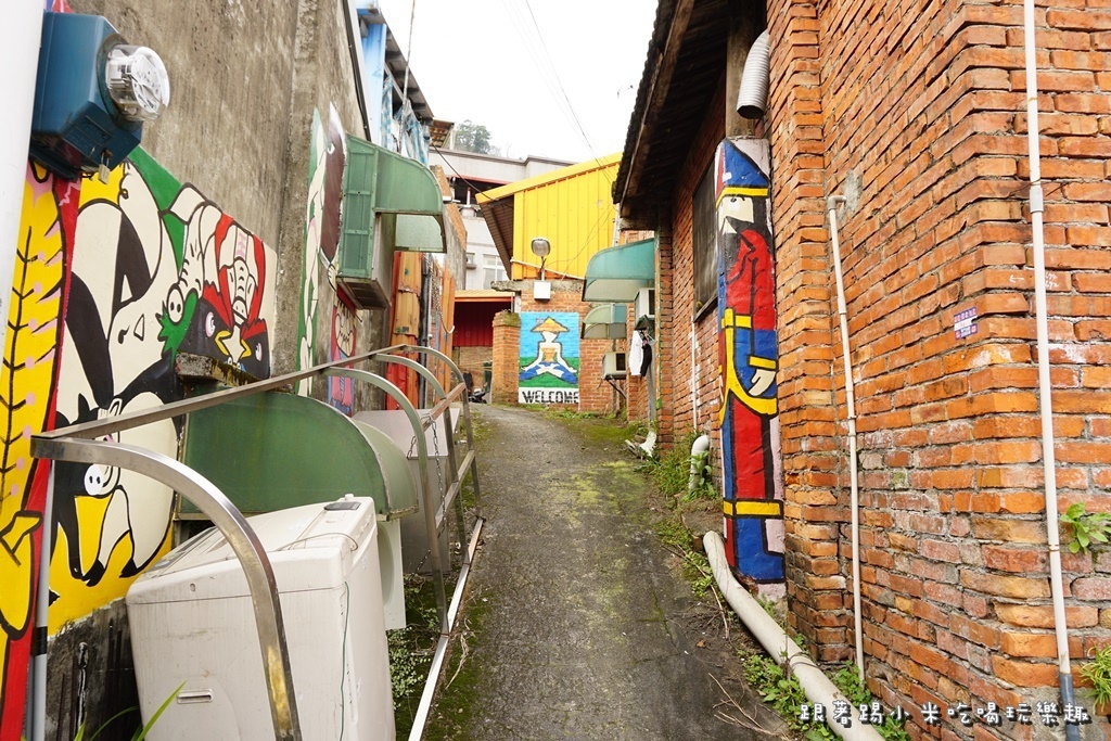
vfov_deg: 53.1
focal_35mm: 24
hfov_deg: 73.7
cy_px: 370
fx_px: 741
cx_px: 556
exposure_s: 1/60
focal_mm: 16
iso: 100
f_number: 6.3
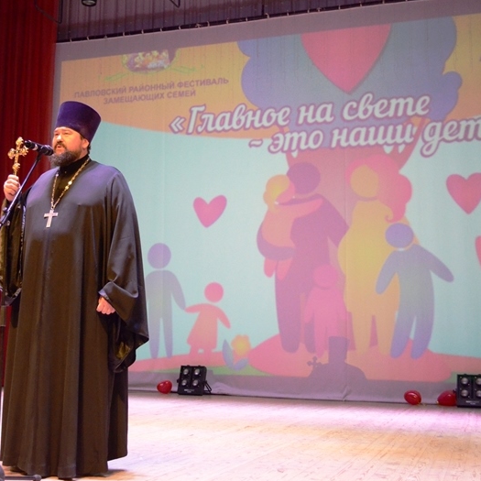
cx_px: 156
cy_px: 240
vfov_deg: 34.0
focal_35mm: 50
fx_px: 786
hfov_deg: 33.7
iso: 3600
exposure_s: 1/250
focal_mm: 26
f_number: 4.2
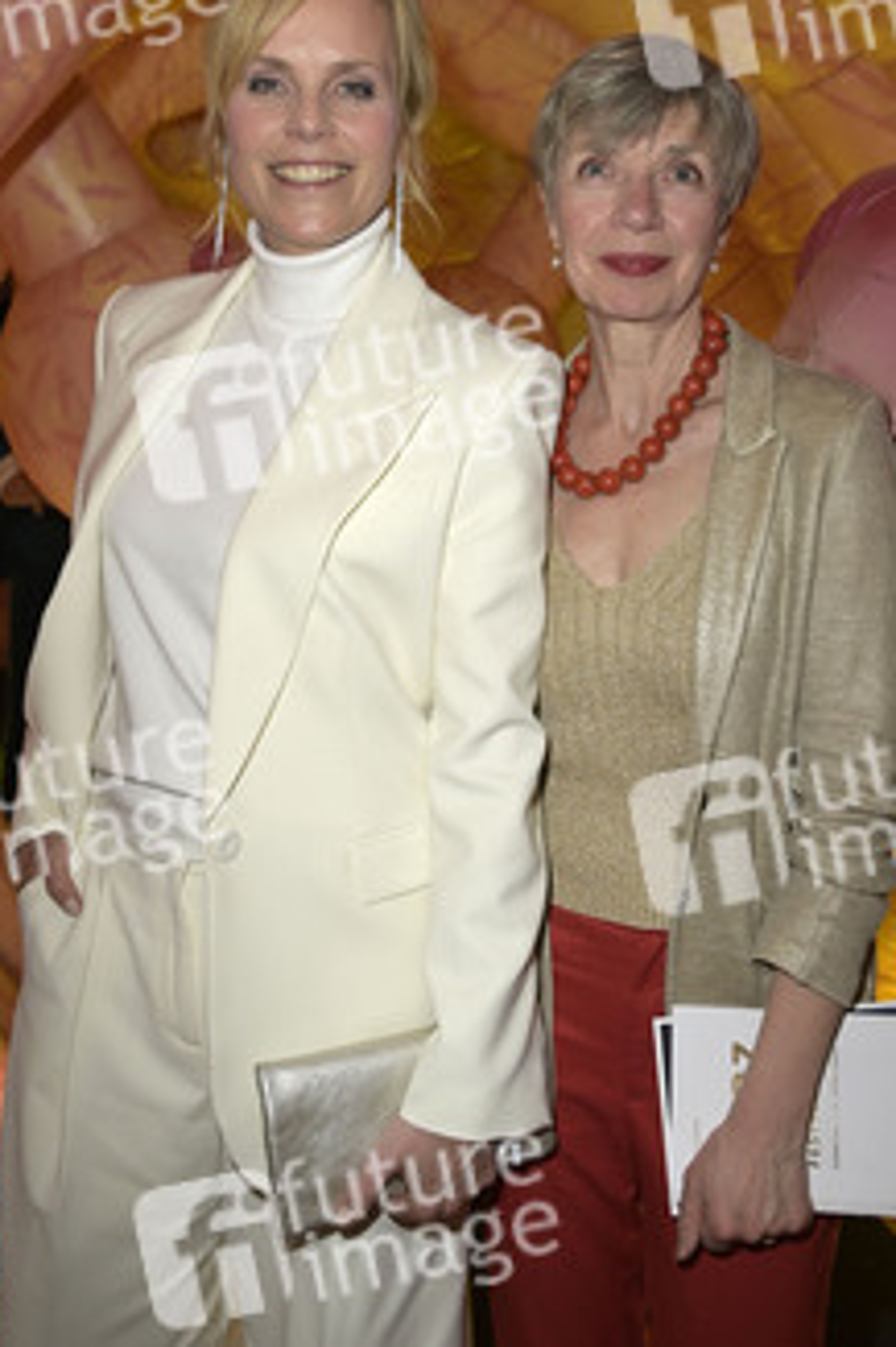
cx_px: 467
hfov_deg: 35.0
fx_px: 1420
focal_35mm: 38
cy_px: 612
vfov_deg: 50.6
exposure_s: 1/60
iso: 1250
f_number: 5.6
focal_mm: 31
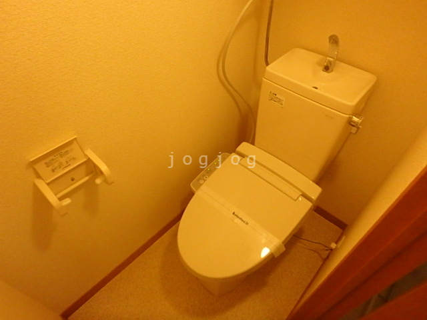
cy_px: 160
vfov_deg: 63.4
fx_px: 259
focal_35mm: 21
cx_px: 214
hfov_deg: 79.0
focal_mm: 3.7
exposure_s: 1/40
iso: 800
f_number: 3.5
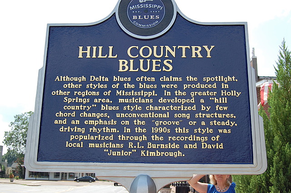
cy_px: 96
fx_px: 339
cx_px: 146
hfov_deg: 46.4
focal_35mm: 42
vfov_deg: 31.9
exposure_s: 1/250
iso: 200
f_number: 8
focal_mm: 28
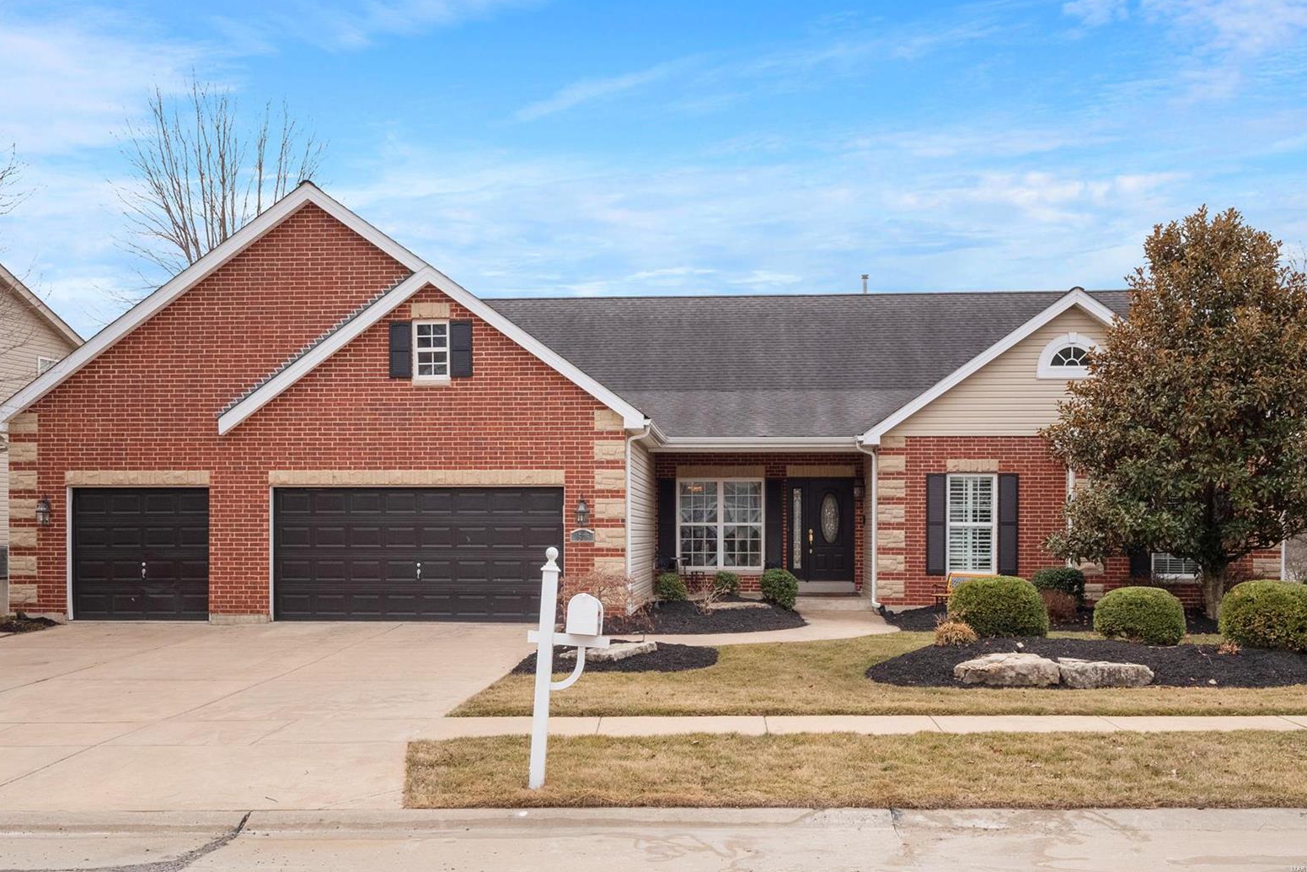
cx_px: 641
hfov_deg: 57.2
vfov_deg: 40.0
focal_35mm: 33
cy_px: 425
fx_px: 1198
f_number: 8
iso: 400
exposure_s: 1/320
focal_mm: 16
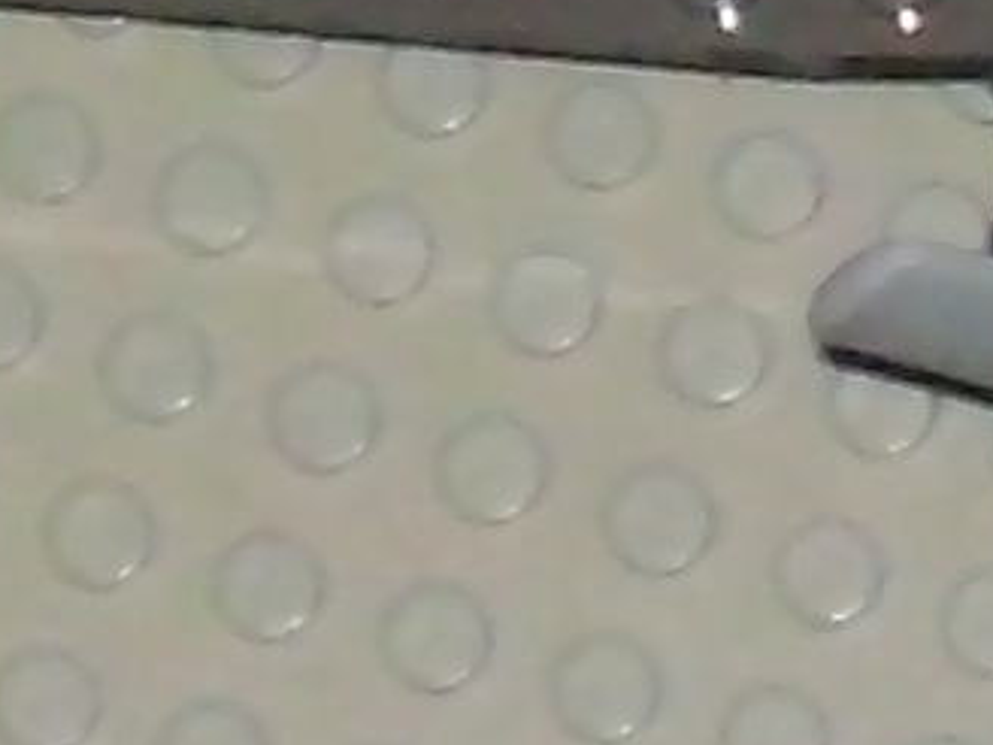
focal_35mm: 848
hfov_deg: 2.3
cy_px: -1535
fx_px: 24326
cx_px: 1726
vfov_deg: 1.7
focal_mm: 18
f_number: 4.8
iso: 200
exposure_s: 1/257
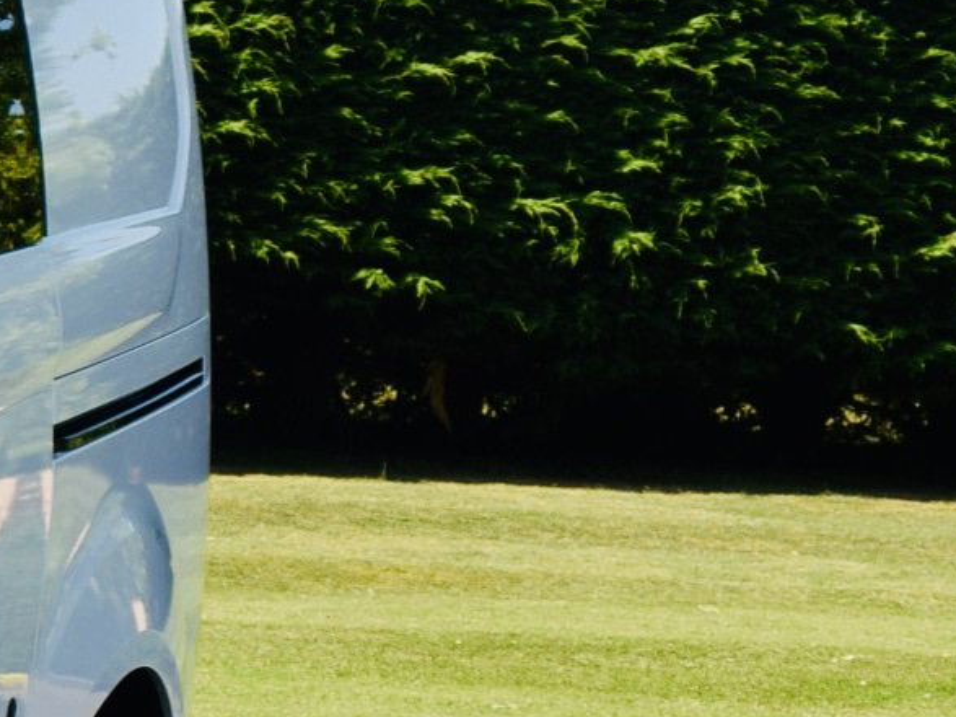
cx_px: -1225
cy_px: 785
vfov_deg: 9.5
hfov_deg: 11.1
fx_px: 4265
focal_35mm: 154
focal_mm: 21
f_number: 10
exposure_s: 1/200
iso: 100
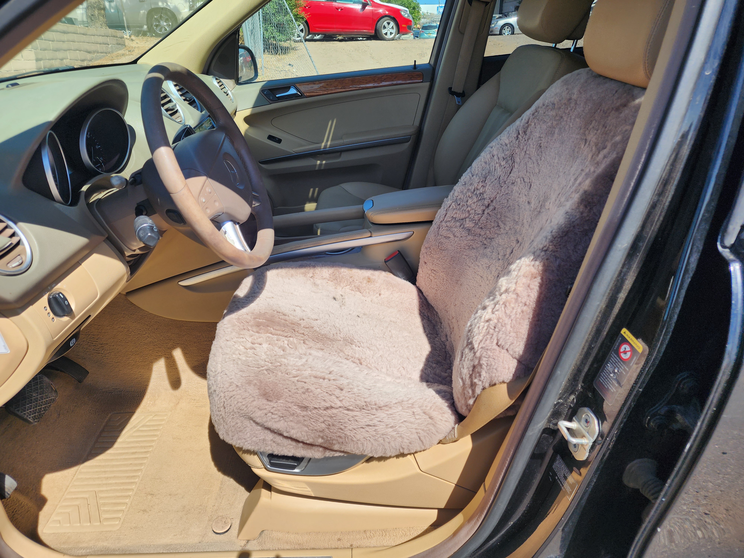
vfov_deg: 58.9
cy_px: 279
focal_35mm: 23
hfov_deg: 73.9
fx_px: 494
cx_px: 372
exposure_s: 1/645
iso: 12
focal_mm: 6.4
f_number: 1.8
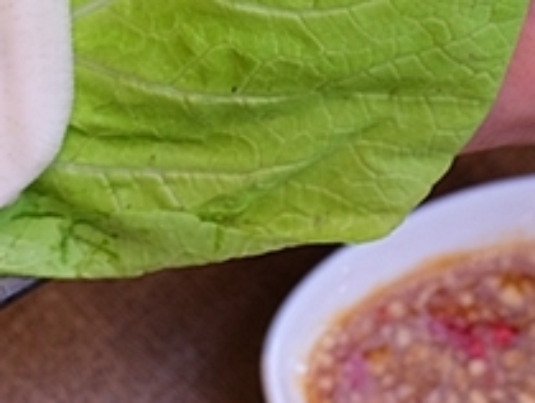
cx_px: -229
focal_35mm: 136
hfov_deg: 13.7
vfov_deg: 10.4
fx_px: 2104
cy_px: -298
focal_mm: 23
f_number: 4.5
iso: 1000
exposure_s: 1/50
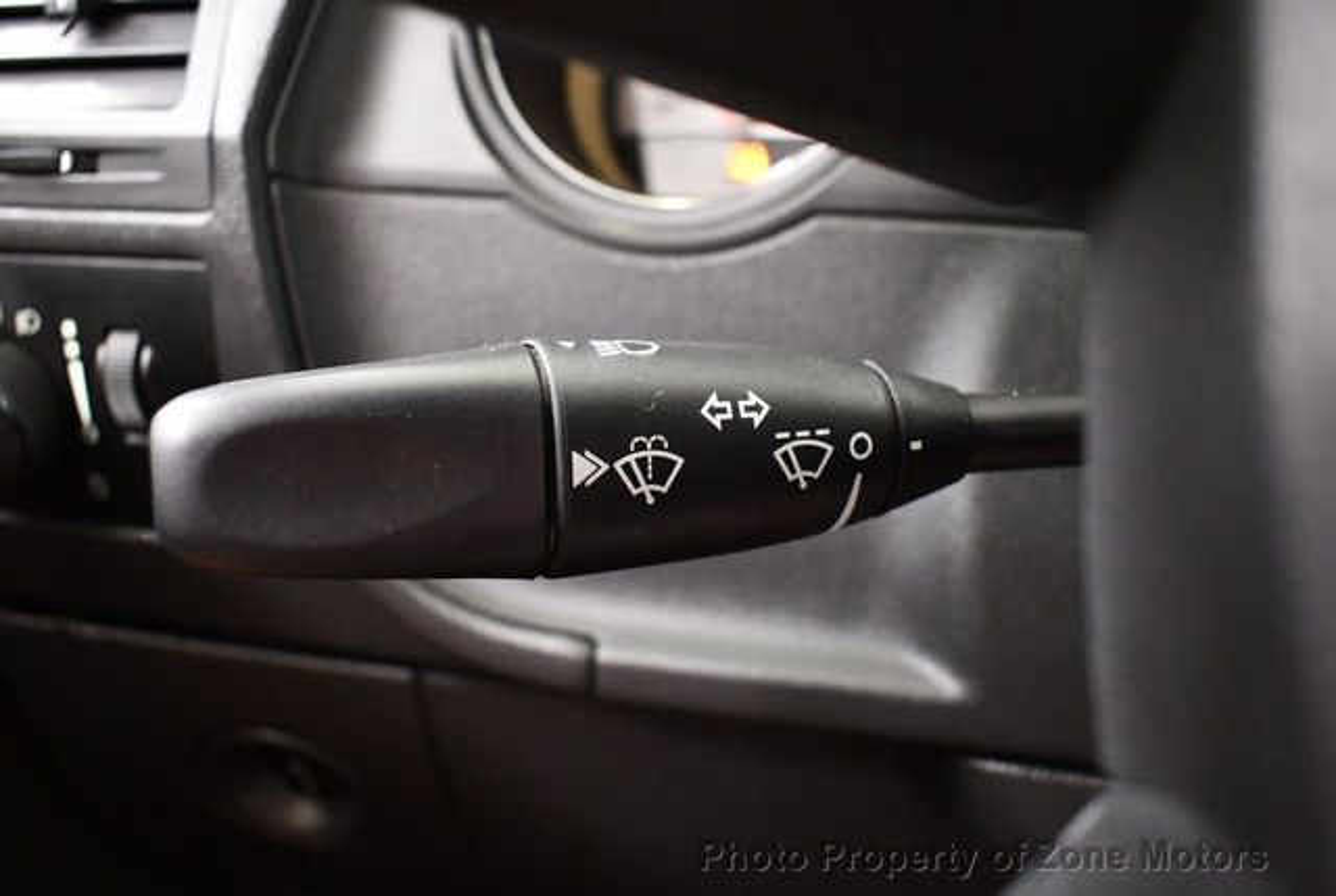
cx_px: 668
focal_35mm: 36
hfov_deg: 53.1
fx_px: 1338
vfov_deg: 37.0
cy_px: 448
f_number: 3.5
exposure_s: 1/60
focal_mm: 18
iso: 5600
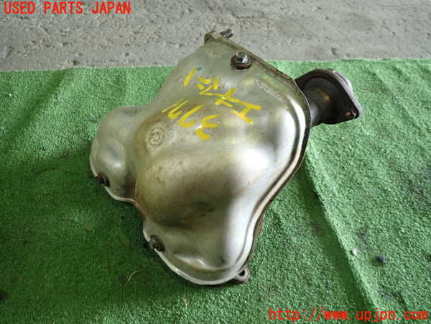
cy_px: 162
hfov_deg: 69.4
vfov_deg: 54.9
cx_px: 216
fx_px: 311
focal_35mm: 25
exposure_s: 1/30
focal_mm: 4.5
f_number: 2
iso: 200
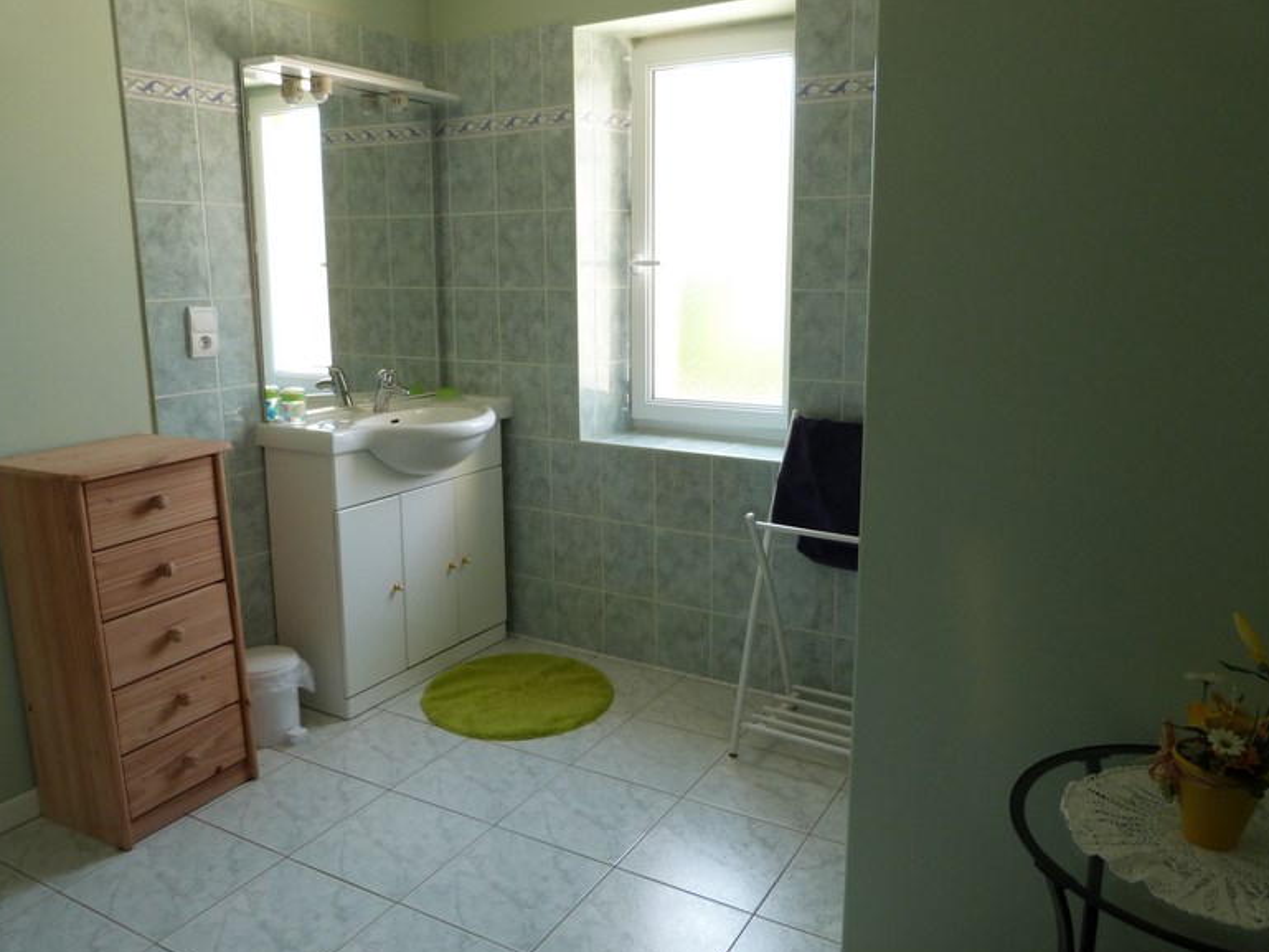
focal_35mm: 26
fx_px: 953
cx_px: 620
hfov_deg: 67.3
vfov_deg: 53.1
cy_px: 467
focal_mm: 4.5
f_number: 2.8
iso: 160
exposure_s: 1/60
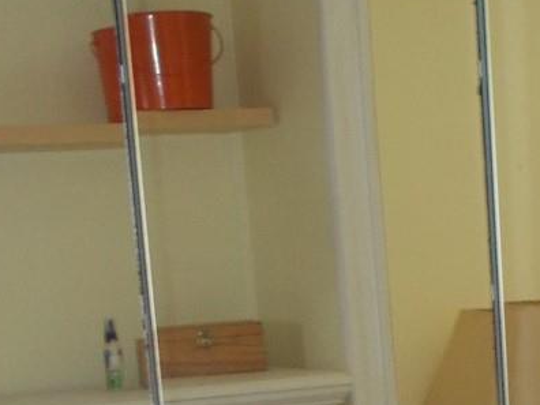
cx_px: 400
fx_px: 1638
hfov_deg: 18.6
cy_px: 565
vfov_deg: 13.5
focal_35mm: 105
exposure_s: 1/25
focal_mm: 4.6
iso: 200
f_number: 3.2
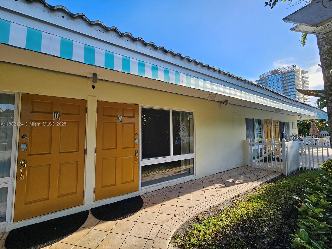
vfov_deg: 89.9
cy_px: 124
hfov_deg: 106.2
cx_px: 166
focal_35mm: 13
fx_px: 125
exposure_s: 1/805
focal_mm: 2.2
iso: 64
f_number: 2.2
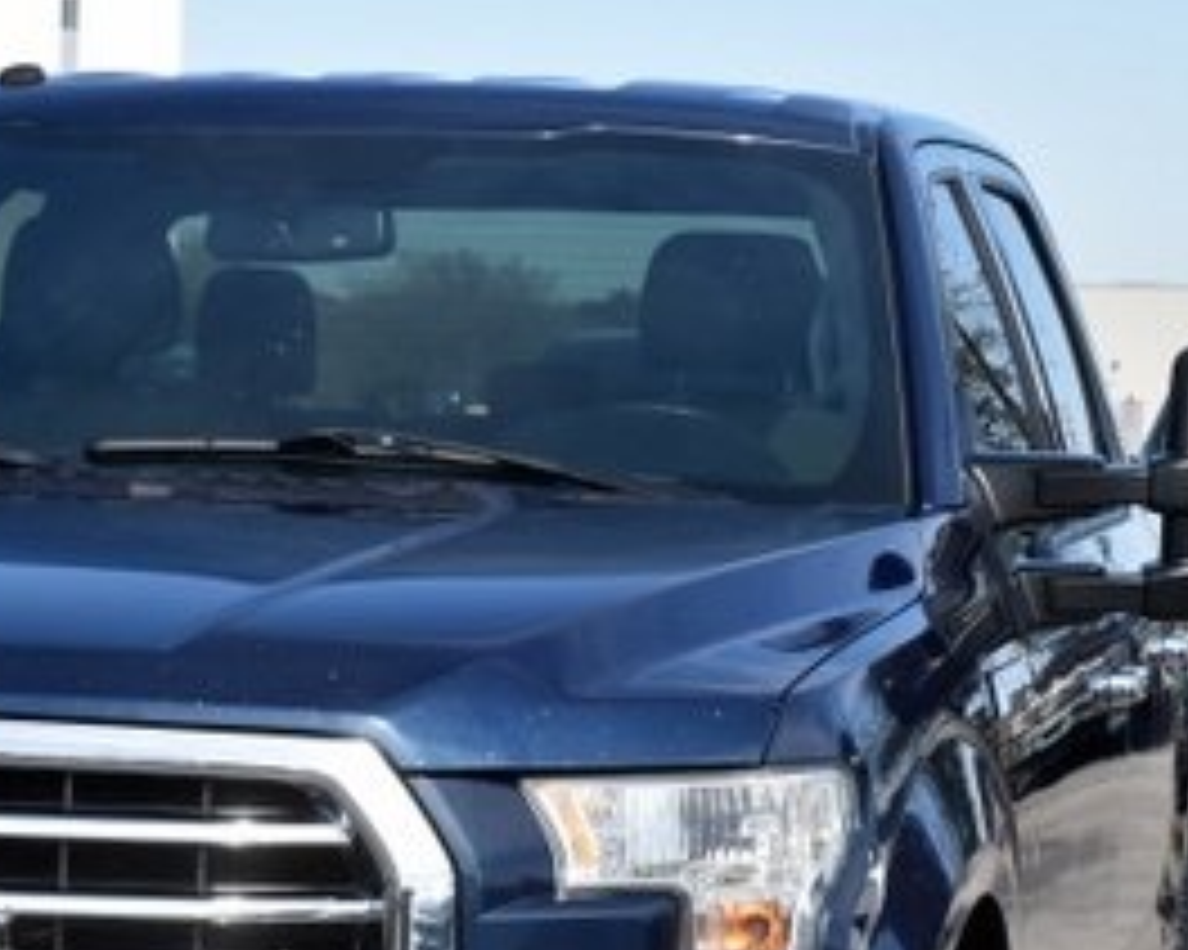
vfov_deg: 9.4
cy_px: 921
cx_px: 220
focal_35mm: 164
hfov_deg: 11.7
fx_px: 5764
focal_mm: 48
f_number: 9
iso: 200
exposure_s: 1/320
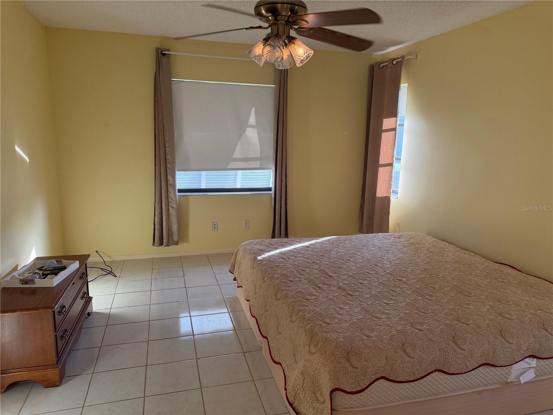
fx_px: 383
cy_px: 208
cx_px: 276
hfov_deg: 71.6
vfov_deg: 56.8
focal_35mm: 24
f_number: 1.78
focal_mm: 6.76
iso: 200
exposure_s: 1/129
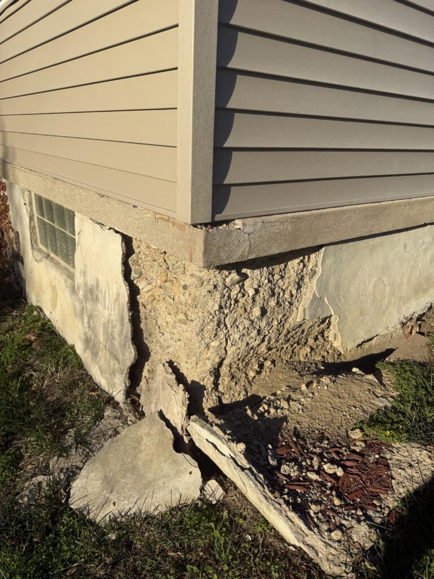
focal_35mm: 24
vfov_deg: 71.6
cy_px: 290
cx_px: 217
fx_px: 401
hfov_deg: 56.8
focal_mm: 6.76
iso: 80
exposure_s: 1/6711
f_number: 1.78
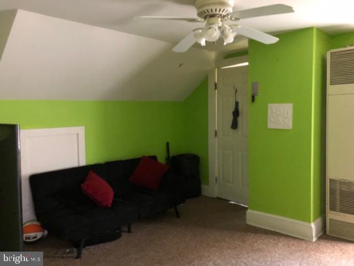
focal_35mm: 28
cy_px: 133
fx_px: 286
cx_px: 177
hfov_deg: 63.4
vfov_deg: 49.7
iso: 125
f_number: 1.8
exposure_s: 1/4
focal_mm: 3.99
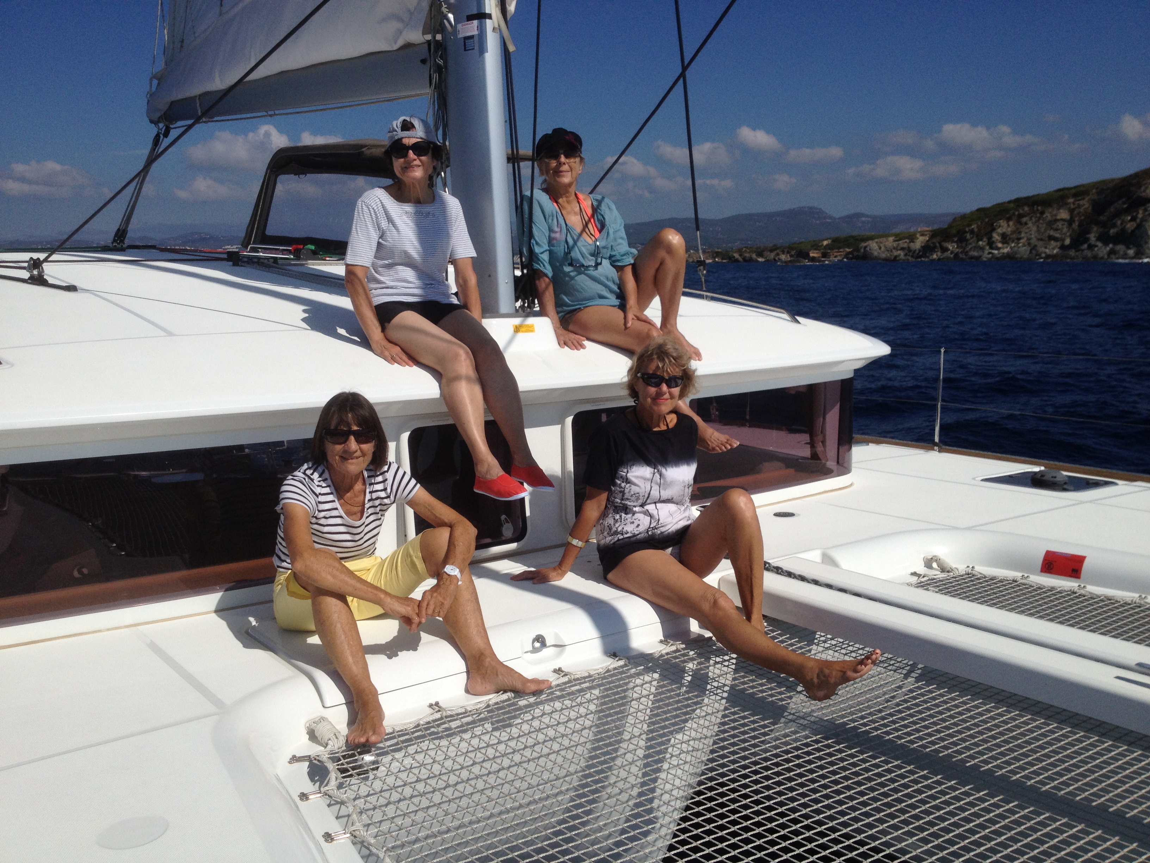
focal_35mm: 35
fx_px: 1163
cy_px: 432
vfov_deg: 40.7
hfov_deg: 52.6
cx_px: 575
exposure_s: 1/5525
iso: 50
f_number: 2.4
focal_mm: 4.28
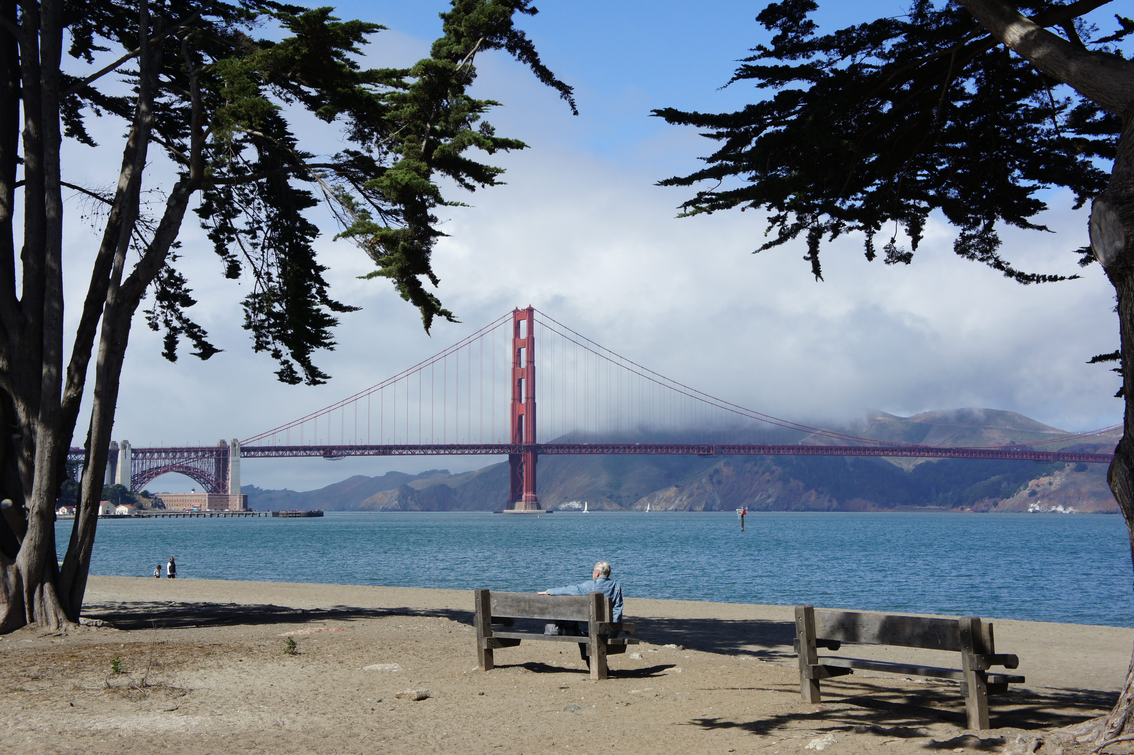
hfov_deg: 34.2
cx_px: 567
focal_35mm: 58
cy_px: 378
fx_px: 1842
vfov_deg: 23.2
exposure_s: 1/250
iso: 200
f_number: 13
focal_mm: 39
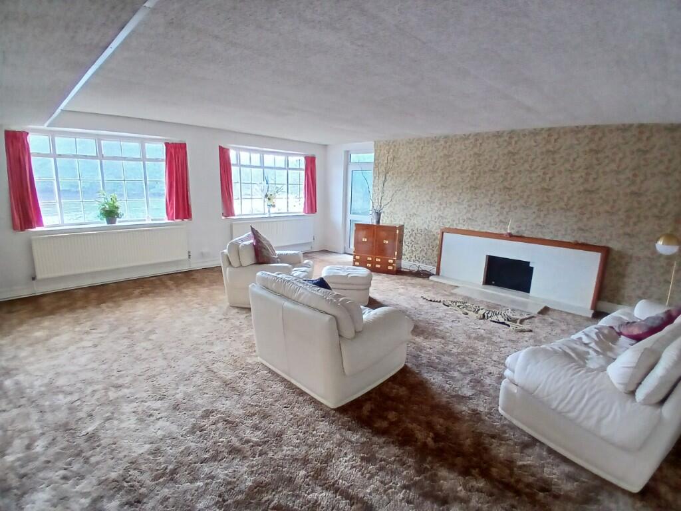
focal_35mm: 17
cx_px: 340
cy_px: 256
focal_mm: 1.4
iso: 200
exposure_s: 1/33.3
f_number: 2.2
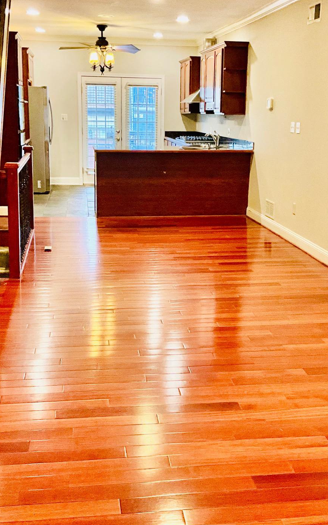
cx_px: 176
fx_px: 644
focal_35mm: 45
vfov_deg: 44.3
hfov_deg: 28.6
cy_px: 245
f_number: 1.8
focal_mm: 3
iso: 250
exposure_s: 1/60
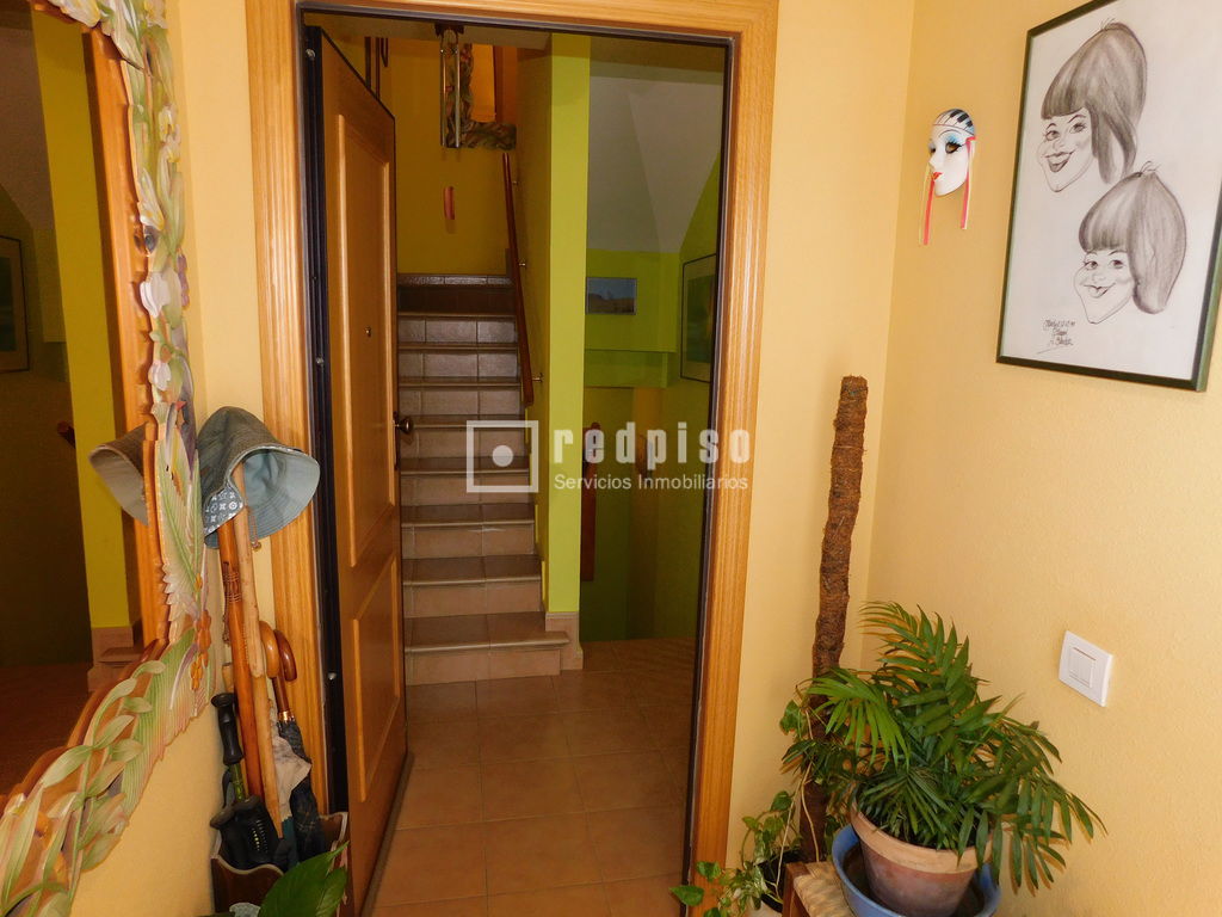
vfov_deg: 58.9
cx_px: 611
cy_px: 458
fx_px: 812
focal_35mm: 23
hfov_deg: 73.9
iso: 200
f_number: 3
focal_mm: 4
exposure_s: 1/30
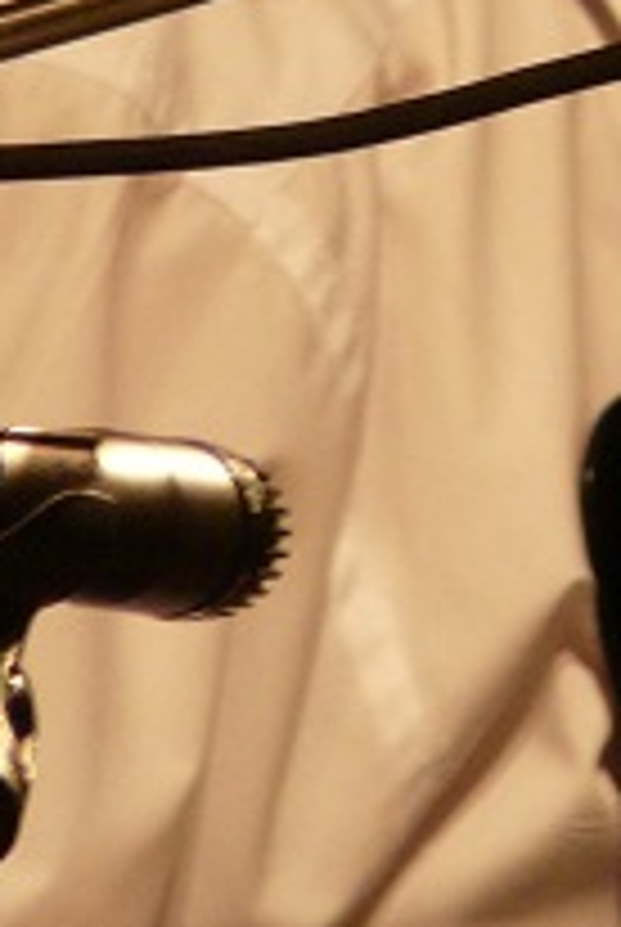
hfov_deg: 0.9
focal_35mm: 1454
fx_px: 37494
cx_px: 788
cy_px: -200
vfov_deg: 1.4
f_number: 4
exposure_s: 1/100
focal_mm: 72.6
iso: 320
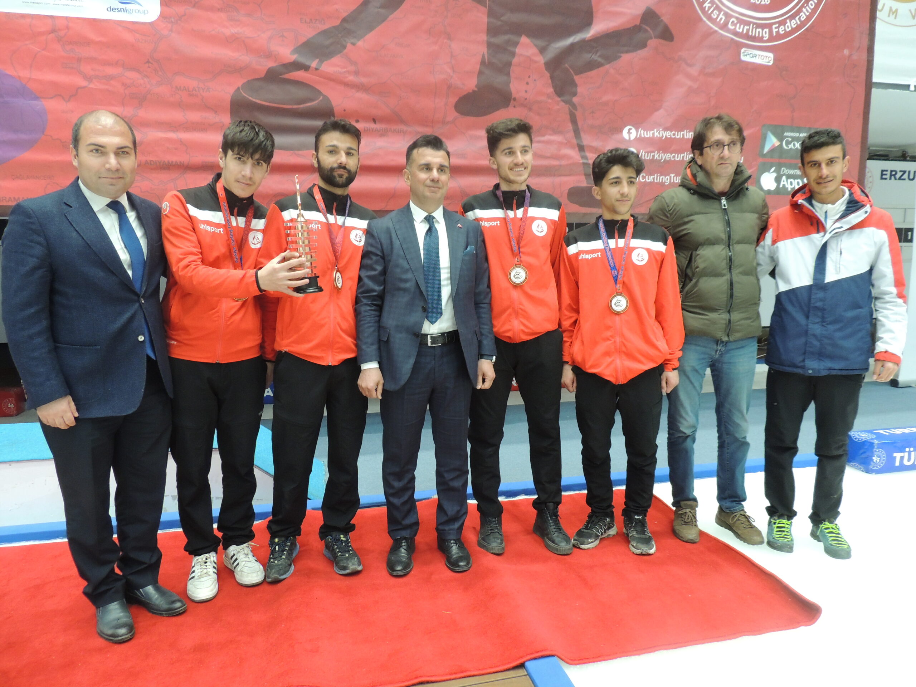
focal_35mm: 24
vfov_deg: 56.8
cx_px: 458
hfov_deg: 71.6
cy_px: 344
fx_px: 635
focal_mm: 4.3
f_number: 3
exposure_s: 1/30
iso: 360
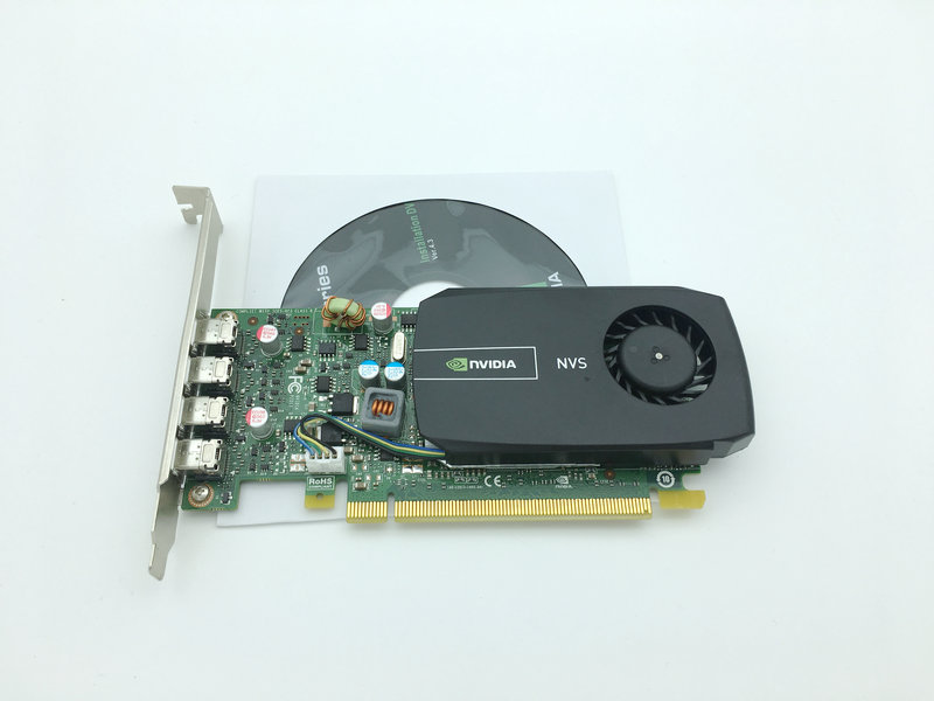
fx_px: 782
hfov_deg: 61.7
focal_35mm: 29
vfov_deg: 48.2
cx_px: 467
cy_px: 350
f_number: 2.2
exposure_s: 1/668
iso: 25
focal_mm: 4.15
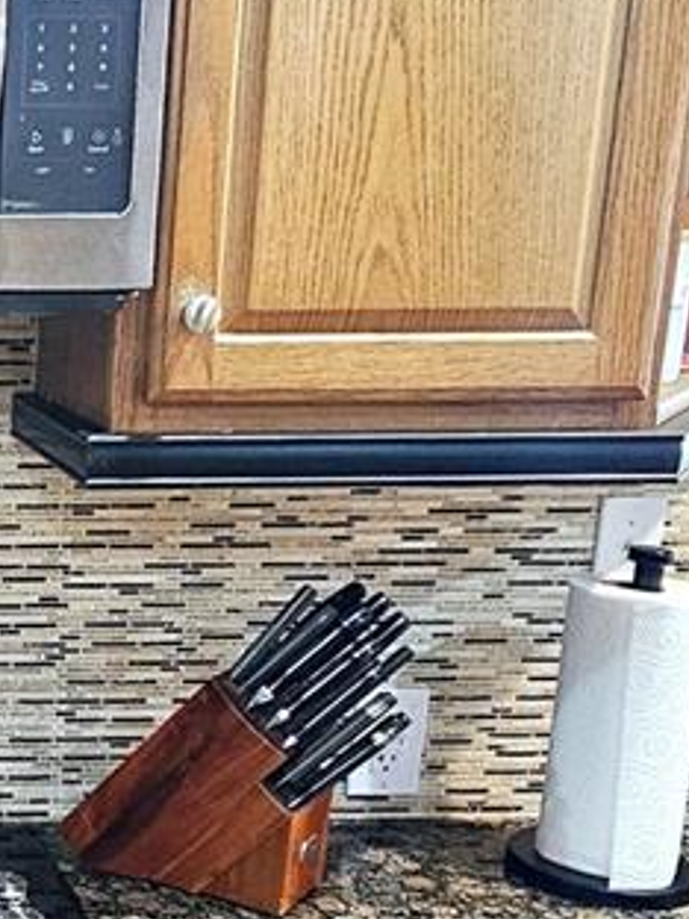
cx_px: -327
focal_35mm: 50
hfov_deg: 23.6
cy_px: 568
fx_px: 1327
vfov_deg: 38.0
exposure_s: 1/40
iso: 400
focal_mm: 2.2
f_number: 2.2
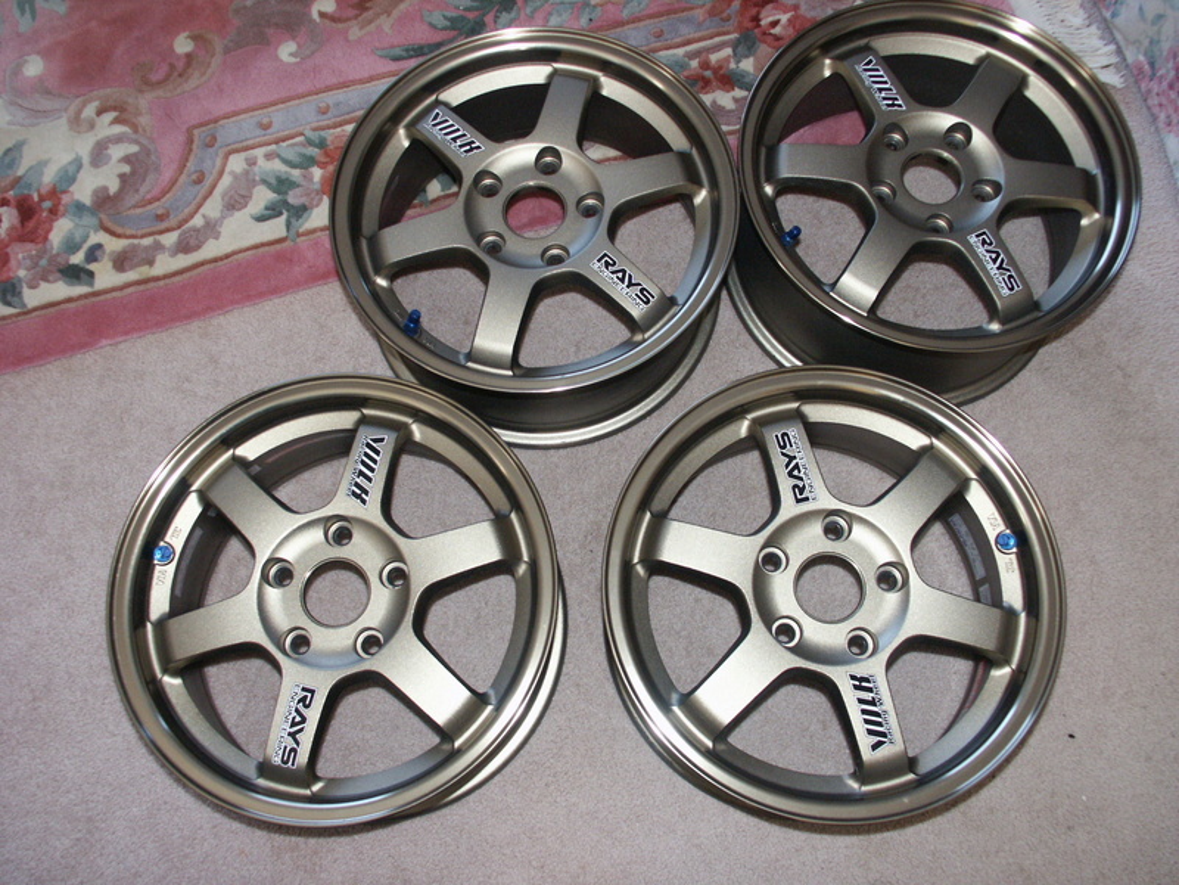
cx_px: 590
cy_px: 442
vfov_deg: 45.4
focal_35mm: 31
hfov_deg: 58.4
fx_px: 1056
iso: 200
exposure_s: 1/45
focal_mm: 8.14
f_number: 2.8
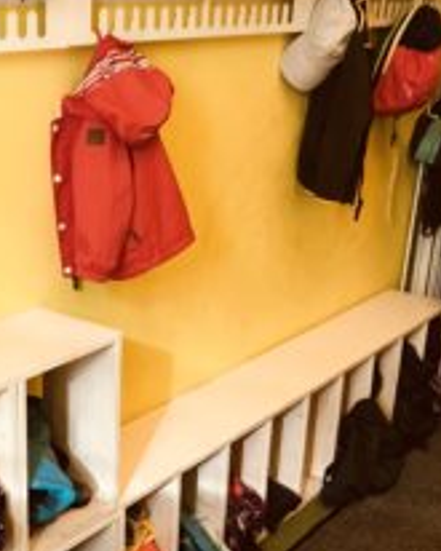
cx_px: 5
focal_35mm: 53
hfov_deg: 27.1
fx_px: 864
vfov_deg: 35.2
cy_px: 329
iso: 50
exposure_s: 1/17
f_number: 1.8
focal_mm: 3.99
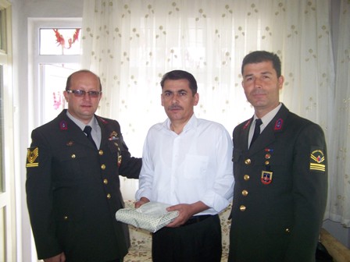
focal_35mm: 38
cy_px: 131
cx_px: 175
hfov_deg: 49.0
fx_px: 384
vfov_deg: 37.7
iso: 200
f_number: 2.8
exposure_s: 1/60
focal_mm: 6.3
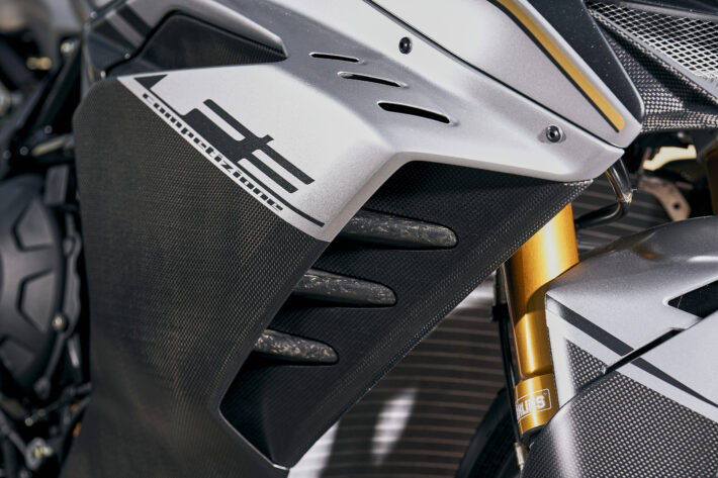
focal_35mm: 155
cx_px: 359
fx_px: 3090
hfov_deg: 13.3
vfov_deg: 8.9
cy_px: 239
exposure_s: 1/500
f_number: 5.6
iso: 125
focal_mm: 155
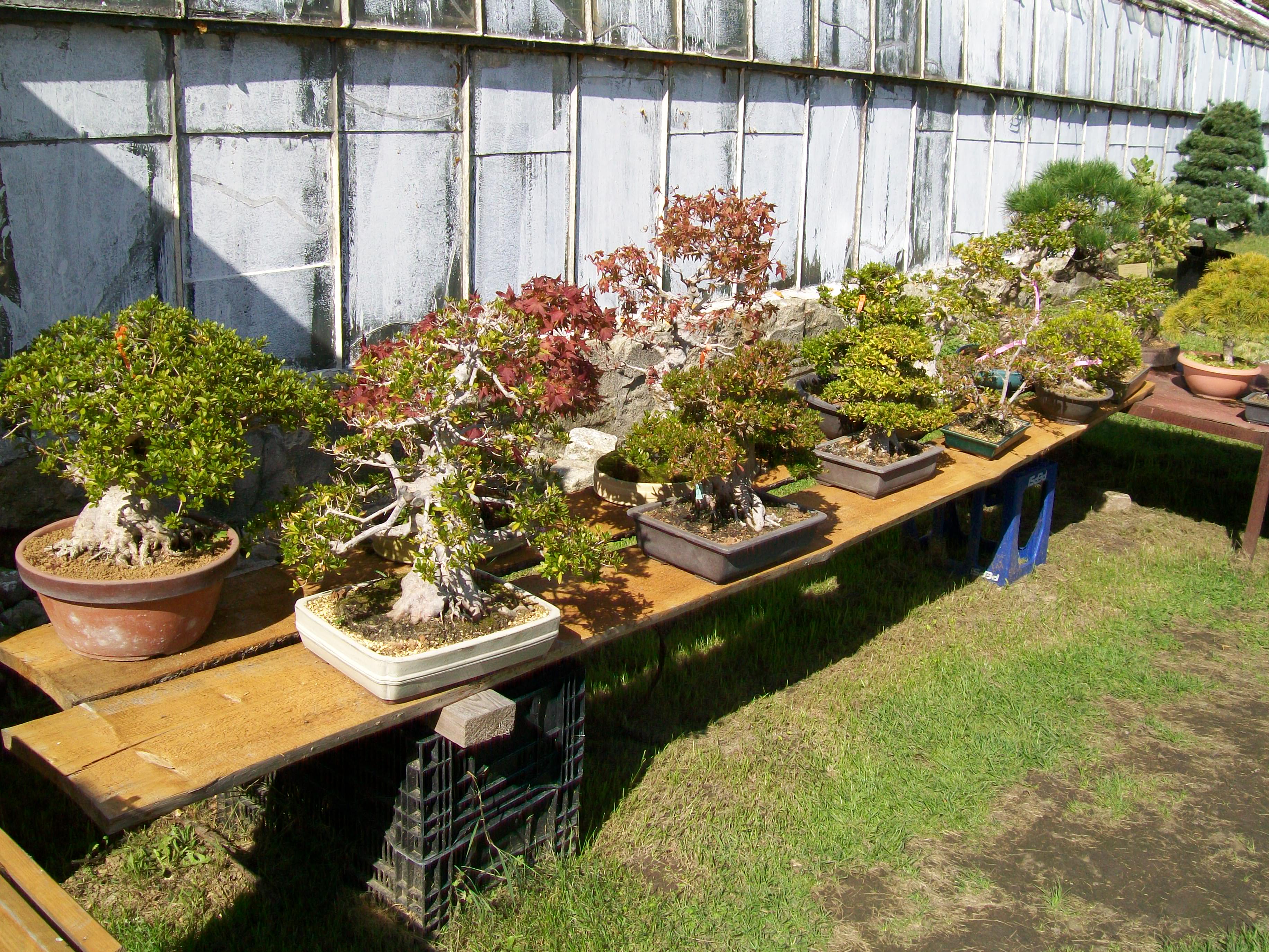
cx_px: 634
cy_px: 476
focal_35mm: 34
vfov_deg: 41.8
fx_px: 1246
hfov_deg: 54.0
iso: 64
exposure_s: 1/400
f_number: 4.9
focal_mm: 6.1
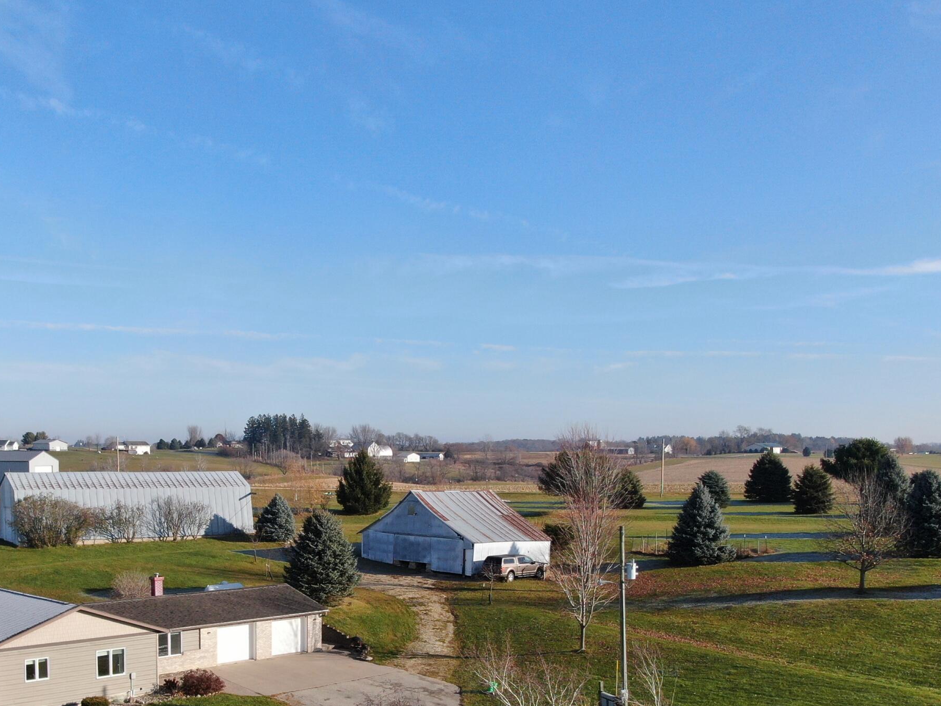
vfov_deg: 34.9
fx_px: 1087
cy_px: 563
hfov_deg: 46.4
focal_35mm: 40
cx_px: 352
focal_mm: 4.39
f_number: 2.8
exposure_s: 1/1250
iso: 110
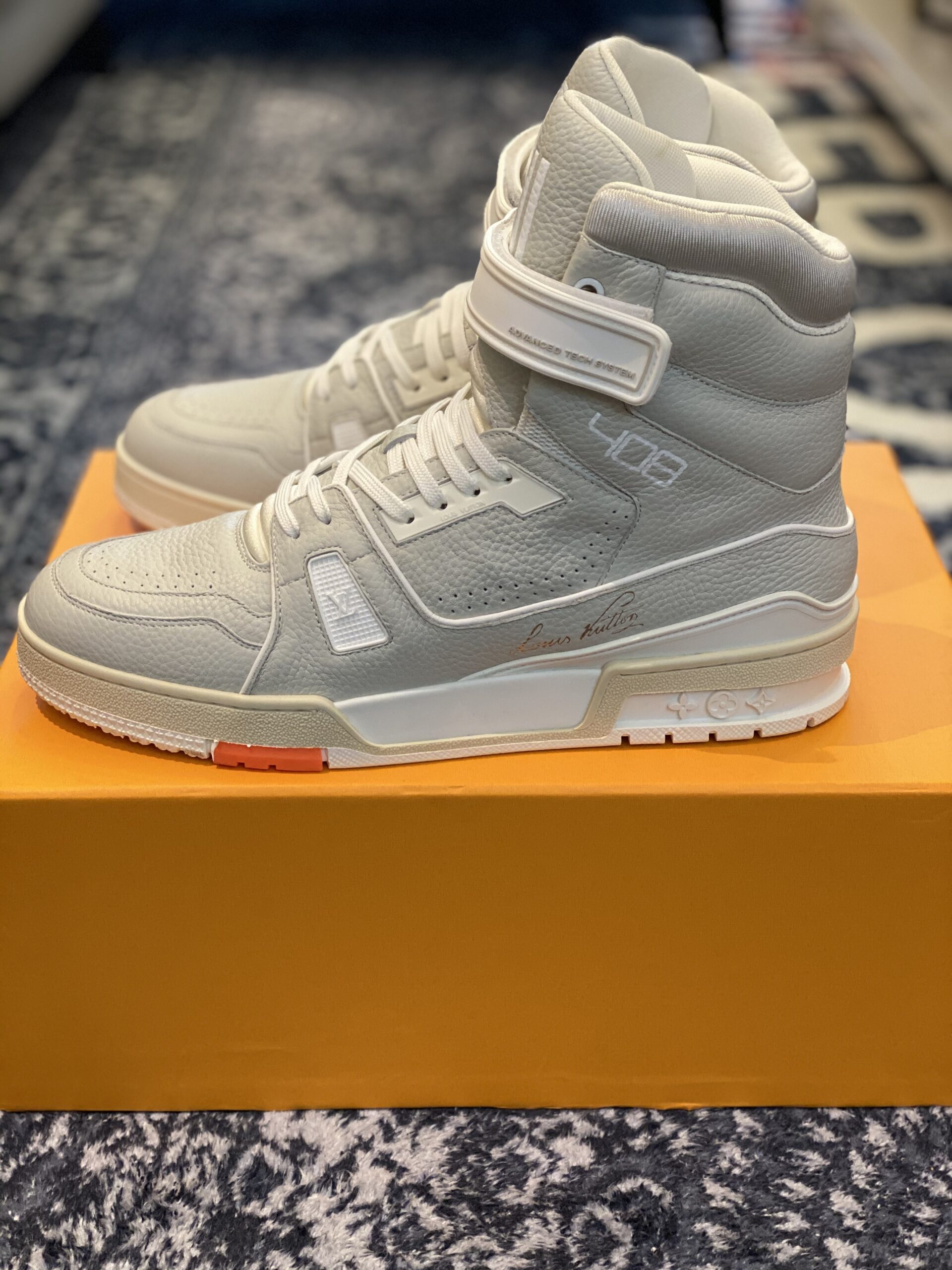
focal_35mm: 52
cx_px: 476
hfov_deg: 28.0
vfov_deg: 36.8
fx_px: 1907
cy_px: 635
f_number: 2
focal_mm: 6
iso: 125
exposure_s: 1/33
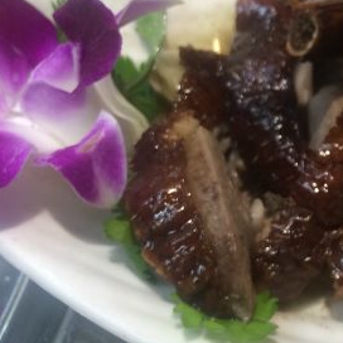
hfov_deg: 23.7
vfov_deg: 26.0
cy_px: 120
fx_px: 740
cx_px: 417
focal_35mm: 66
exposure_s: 1/33
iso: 40
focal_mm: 4.15
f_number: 2.2
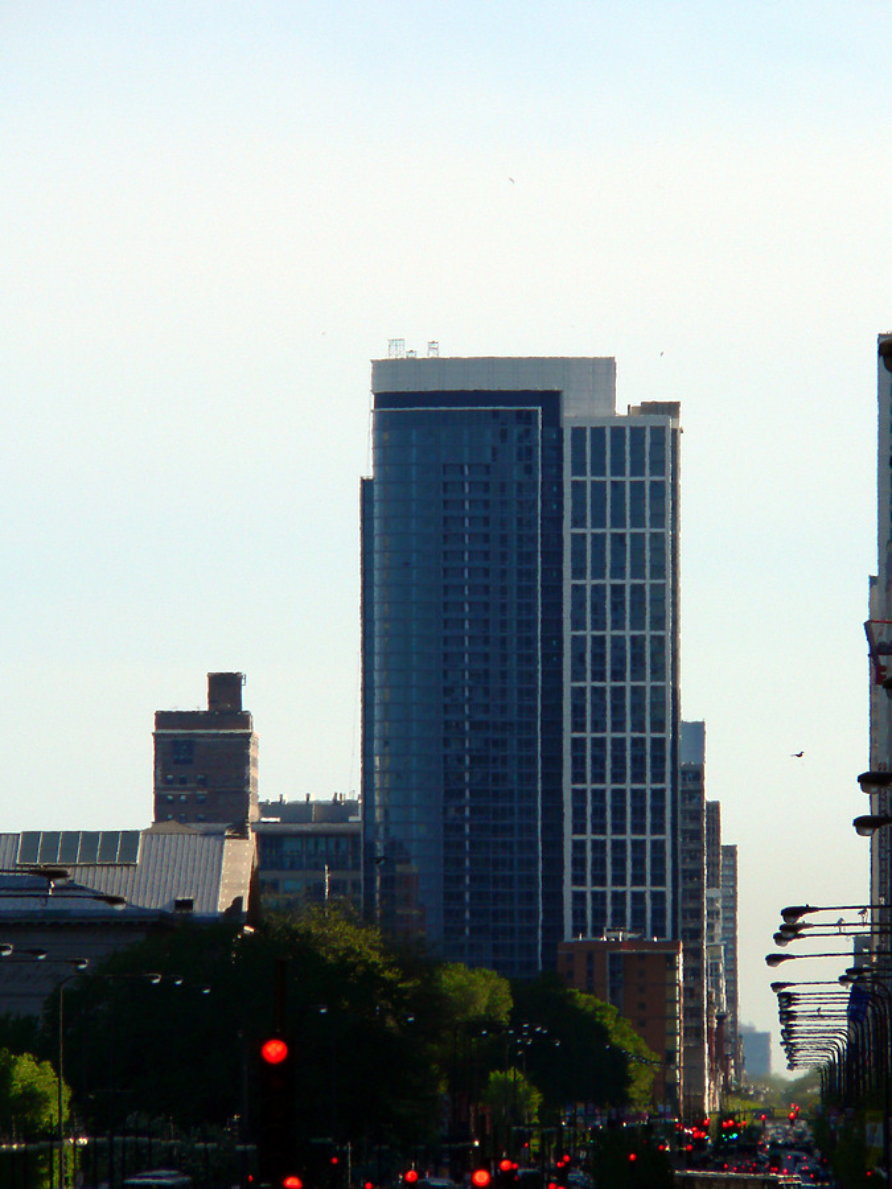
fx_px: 14843
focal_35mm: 432
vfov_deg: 4.6
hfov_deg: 3.4
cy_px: 594
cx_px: 446
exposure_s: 1/500
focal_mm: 72
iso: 80
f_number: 5.6
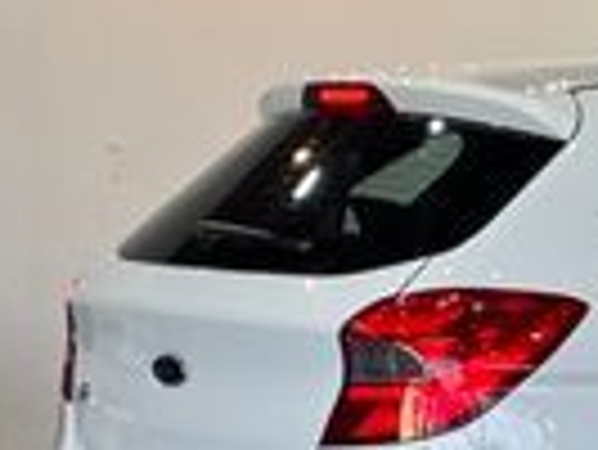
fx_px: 3182
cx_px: 859
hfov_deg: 10.4
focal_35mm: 184
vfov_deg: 8.1
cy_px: 356
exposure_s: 1/165
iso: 32
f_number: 1.6
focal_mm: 5.96
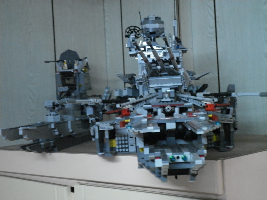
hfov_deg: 31.2
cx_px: 134
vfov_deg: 23.7
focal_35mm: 62
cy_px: 100
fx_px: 478
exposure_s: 1/8
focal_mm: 11.1
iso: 400
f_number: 4.4
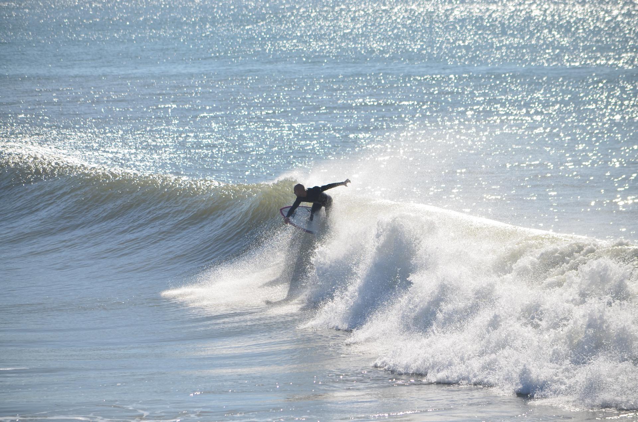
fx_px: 3980
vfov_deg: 6.1
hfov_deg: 9.2
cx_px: 319
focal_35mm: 225
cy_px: 211
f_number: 7.1
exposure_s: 1/1250
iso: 100
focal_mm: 150
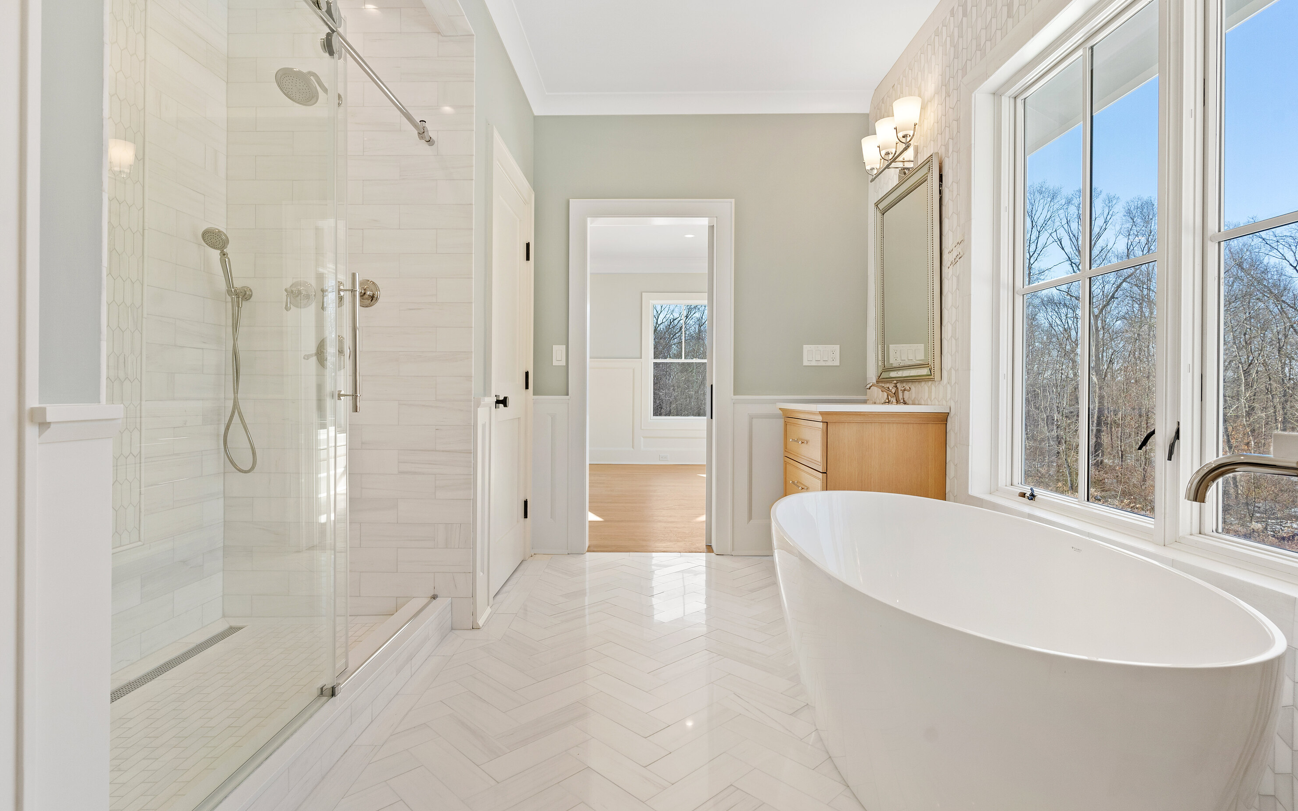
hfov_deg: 91.1
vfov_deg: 65.0
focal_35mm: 18
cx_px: 649
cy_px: 414
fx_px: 637
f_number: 8
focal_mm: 17
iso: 320
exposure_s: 1/30
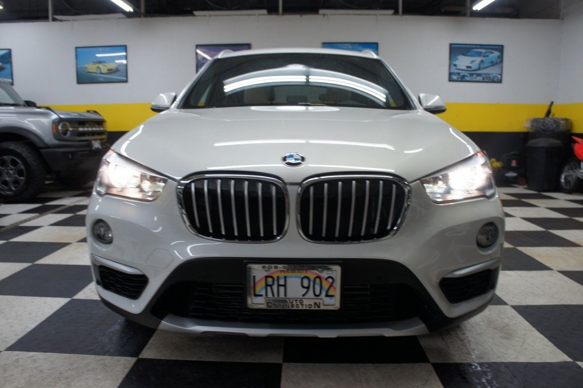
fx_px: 437
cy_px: 194
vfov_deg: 47.9
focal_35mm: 27
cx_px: 292
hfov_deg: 67.4
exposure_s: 1/40
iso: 200
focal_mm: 18
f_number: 4
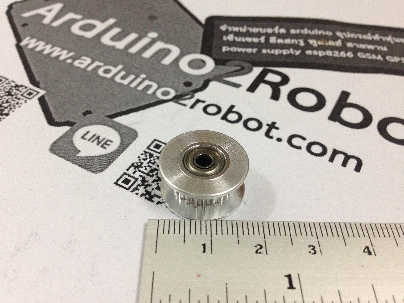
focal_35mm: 33
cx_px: 202
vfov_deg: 42.9
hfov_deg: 55.4
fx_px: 385
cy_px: 152
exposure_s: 1/20
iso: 250
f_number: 2.4
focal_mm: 4.12
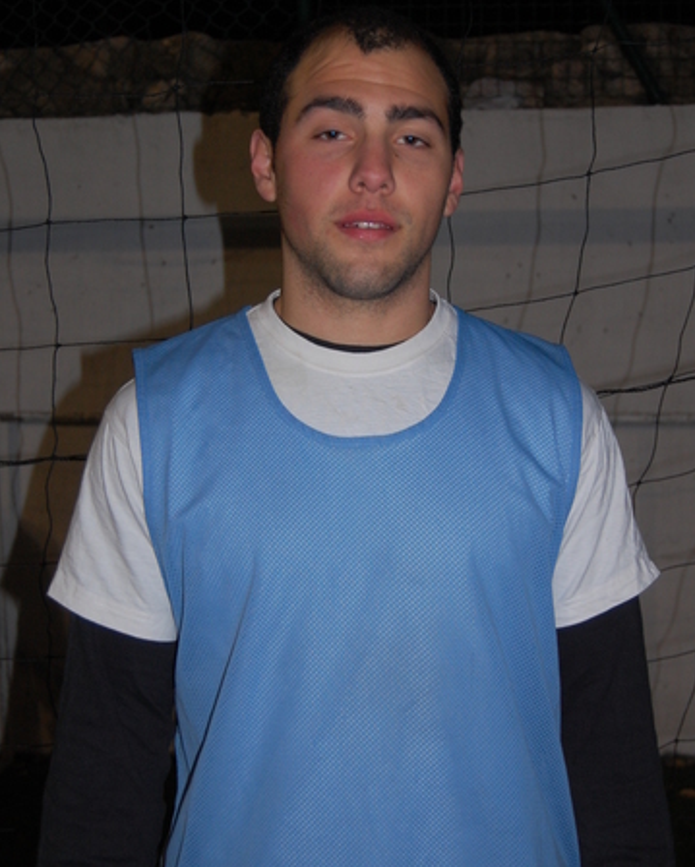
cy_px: 406
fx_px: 1644
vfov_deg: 29.5
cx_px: 371
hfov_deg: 23.9
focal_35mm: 64
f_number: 4.5
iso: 400
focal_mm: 34
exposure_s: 1/60
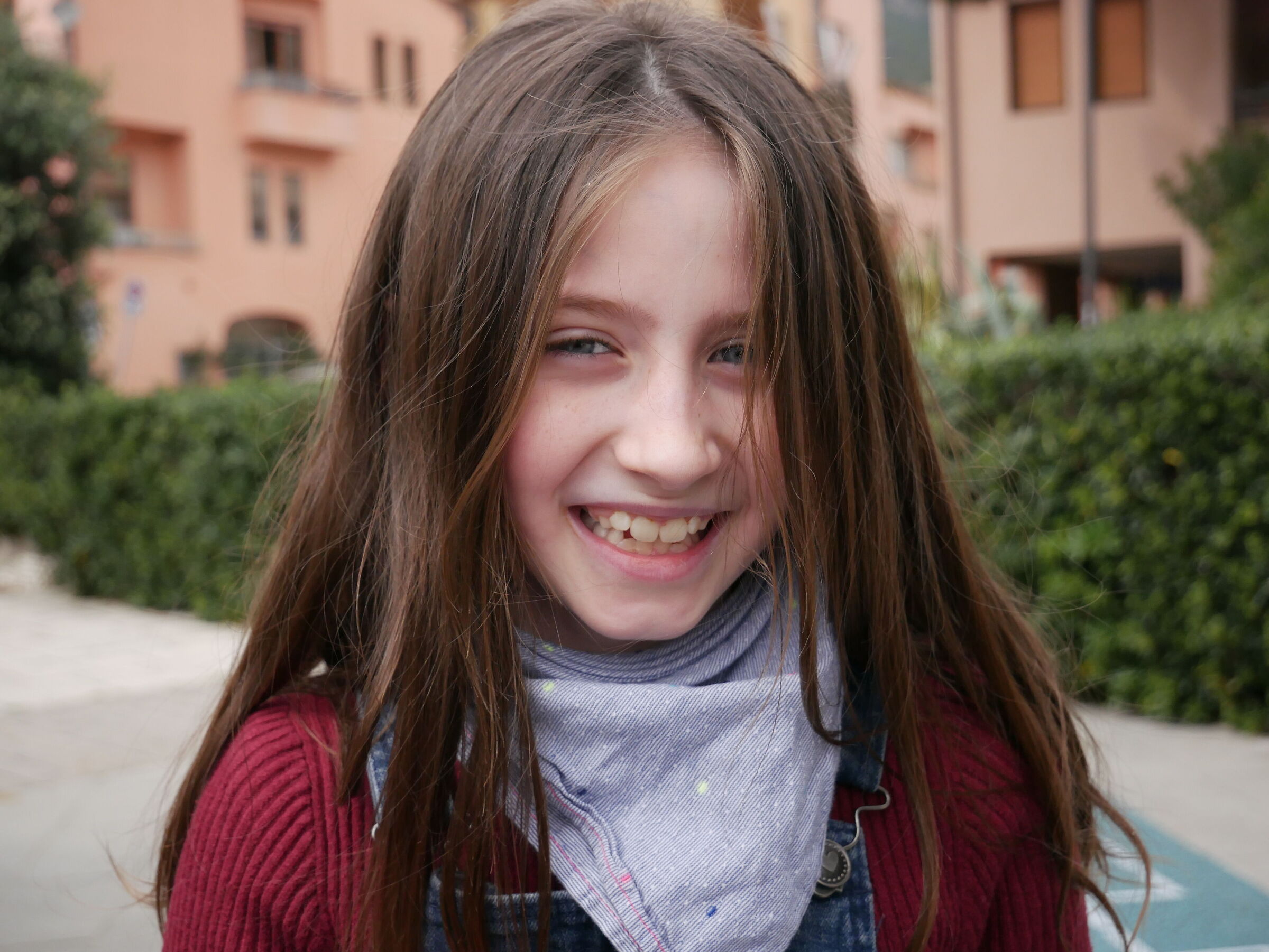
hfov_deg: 38.2
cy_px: 476
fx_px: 1834
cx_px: 634
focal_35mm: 50
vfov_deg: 29.1
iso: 800
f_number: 4.5
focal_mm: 25
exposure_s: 1/2000
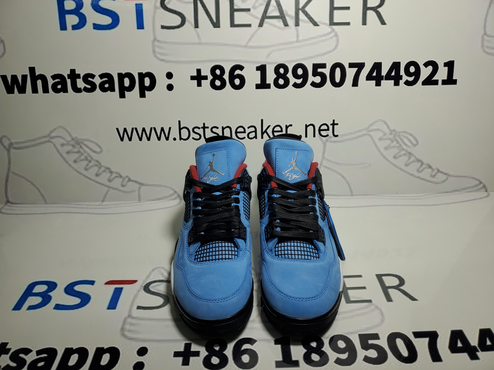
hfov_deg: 67.3
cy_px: 185
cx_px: 247
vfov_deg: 53.1
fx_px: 371
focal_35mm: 26
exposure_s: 1/880
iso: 50
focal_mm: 4.3
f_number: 1.5
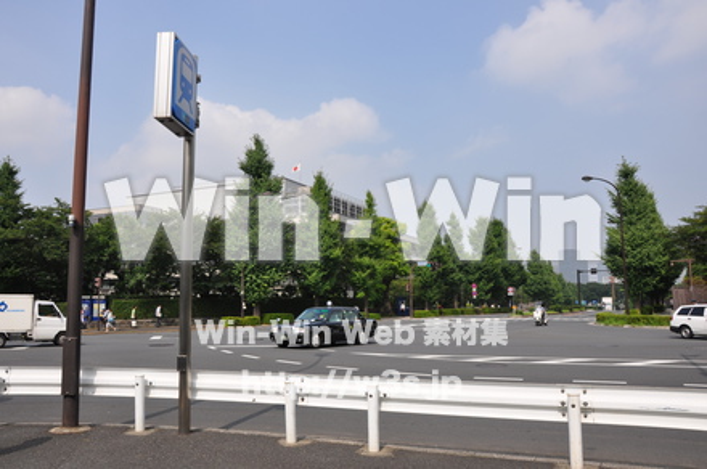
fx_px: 588
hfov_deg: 62.0
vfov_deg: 43.5
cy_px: 234
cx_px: 354
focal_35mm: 30
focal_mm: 20
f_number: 10
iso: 200
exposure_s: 1/400
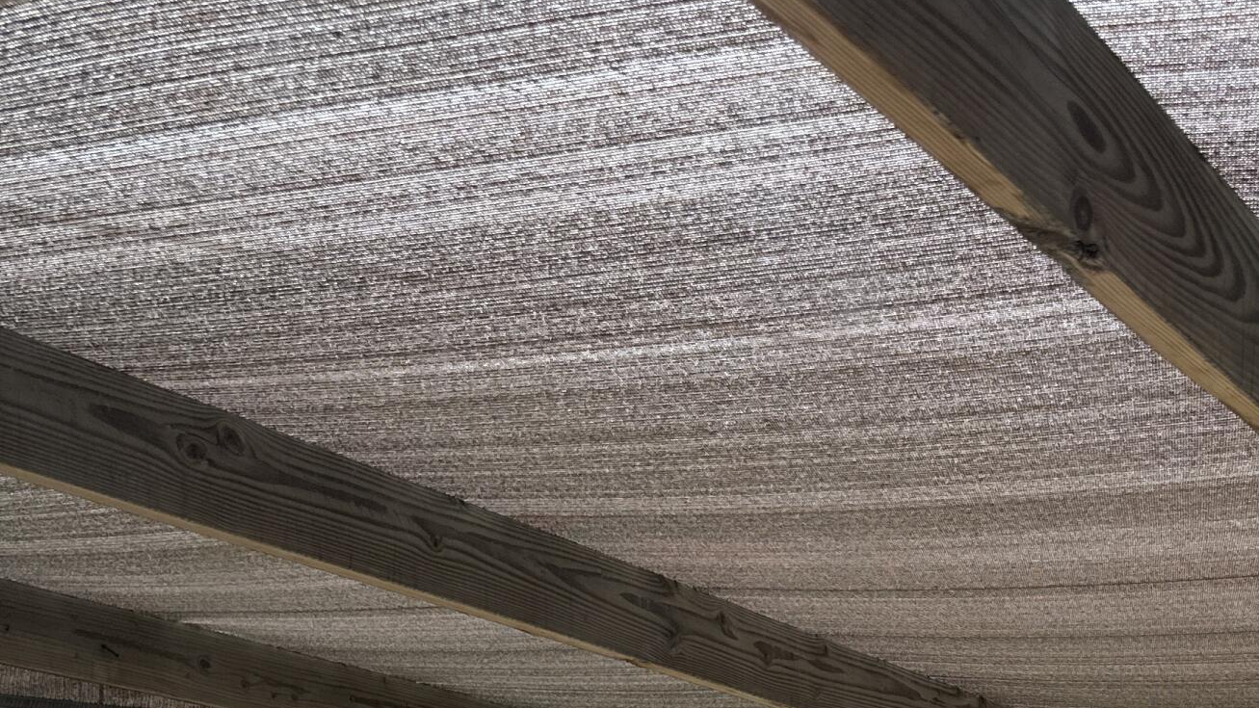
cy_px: 1027
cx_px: 1152
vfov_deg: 18.1
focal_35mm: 60
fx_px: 2003
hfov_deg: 33.0
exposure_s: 1/121
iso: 100
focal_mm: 6.86
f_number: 1.78
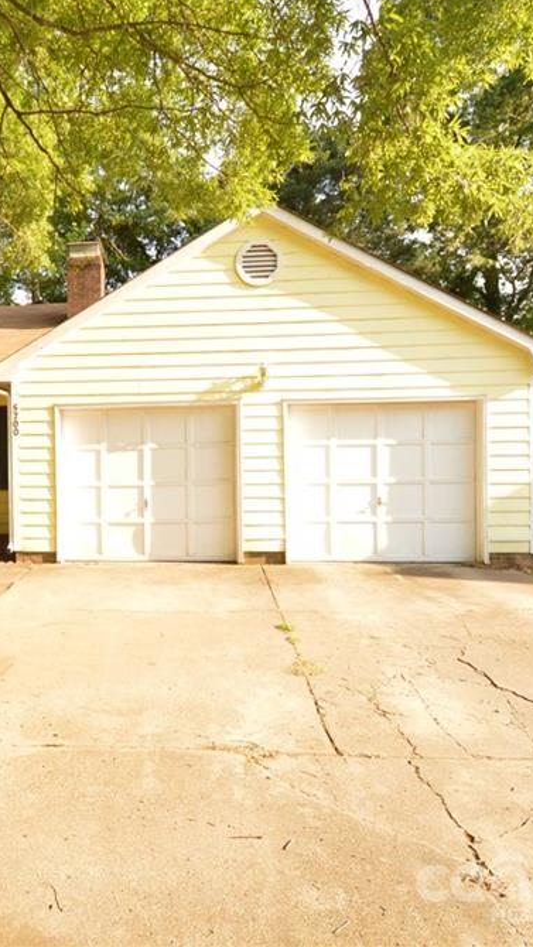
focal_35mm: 24
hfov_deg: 44.7
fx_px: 603
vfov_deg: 76.3
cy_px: 468
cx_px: 88
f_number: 4.5
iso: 400
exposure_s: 1/320
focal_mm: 10
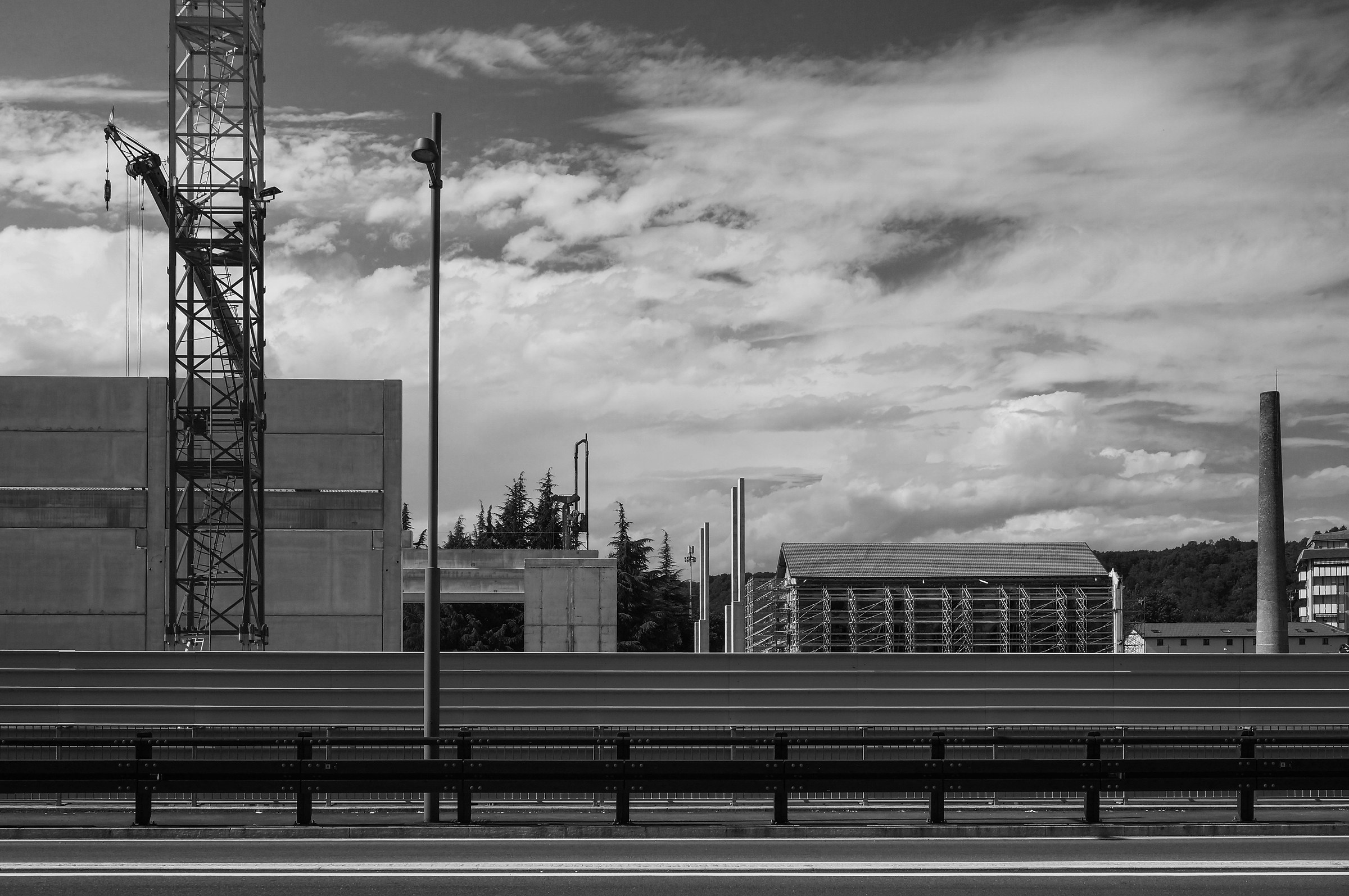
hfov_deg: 49.6
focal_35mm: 39
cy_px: 448
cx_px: 674
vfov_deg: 34.1
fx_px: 1460
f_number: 8
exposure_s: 1/400
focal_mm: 26
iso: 200
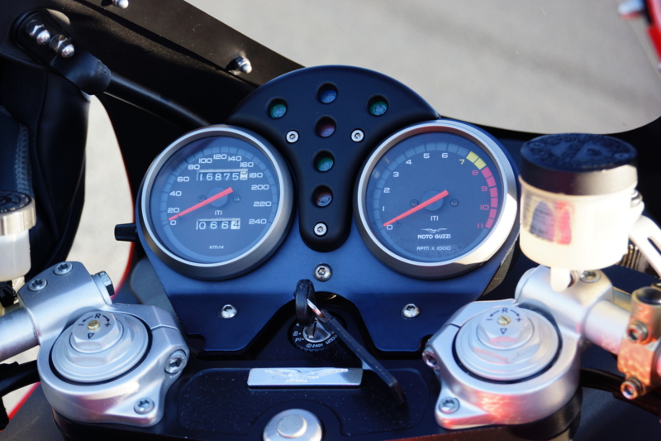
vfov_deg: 16.1
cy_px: 220
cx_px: 330
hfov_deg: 23.9
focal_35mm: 85
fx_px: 1560
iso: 160
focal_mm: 57
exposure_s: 1/100
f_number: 5.6
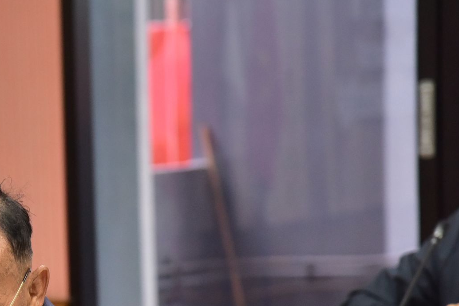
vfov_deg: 4.7
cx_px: -55
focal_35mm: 290
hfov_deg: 7.1
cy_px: 332
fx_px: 3698
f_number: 5.6
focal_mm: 120
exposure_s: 1/125
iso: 2500
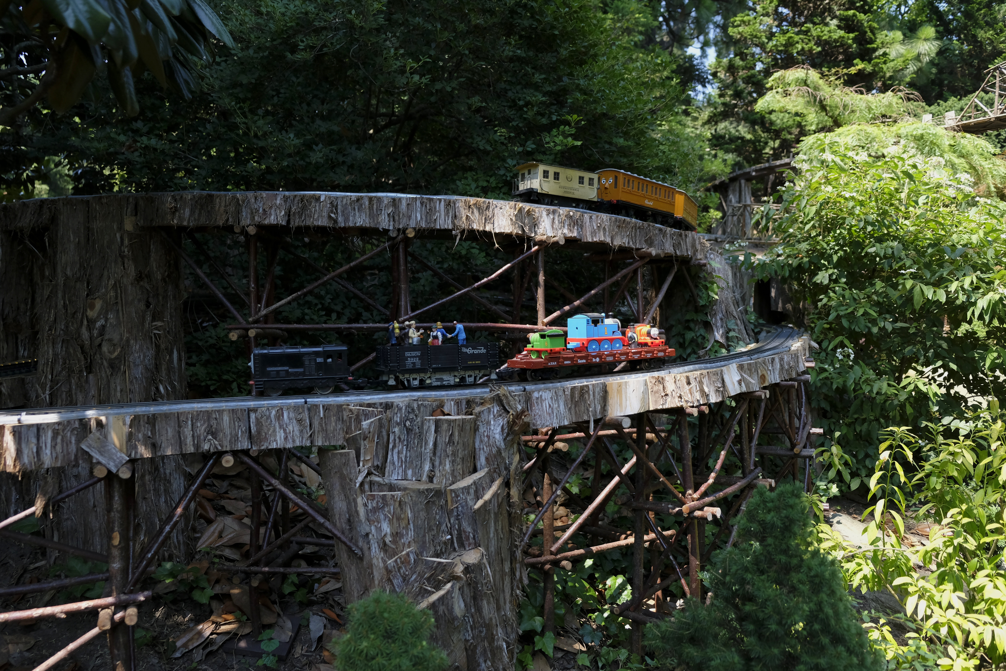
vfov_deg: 47.9
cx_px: 503
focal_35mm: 27
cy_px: 336
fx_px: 754
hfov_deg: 67.4
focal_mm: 18
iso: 800
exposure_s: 1/2000
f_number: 2.8
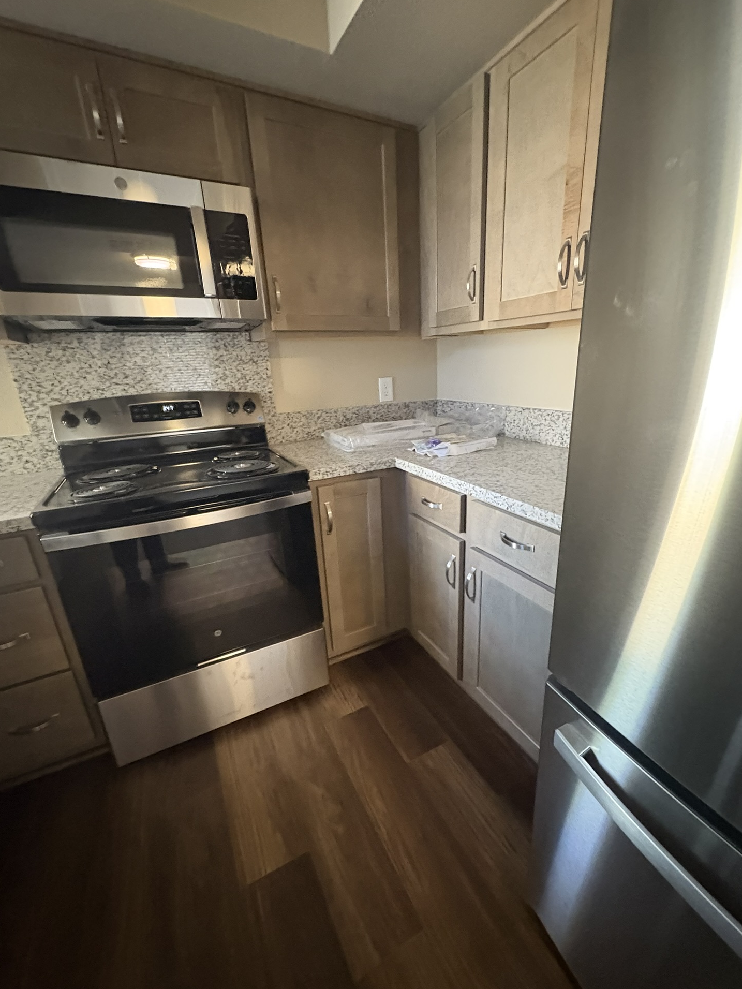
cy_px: 506
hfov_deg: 81.7
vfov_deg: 98.1
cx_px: 395
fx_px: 429
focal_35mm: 15
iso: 1000
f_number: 2.2
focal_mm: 2.22
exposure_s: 1/40
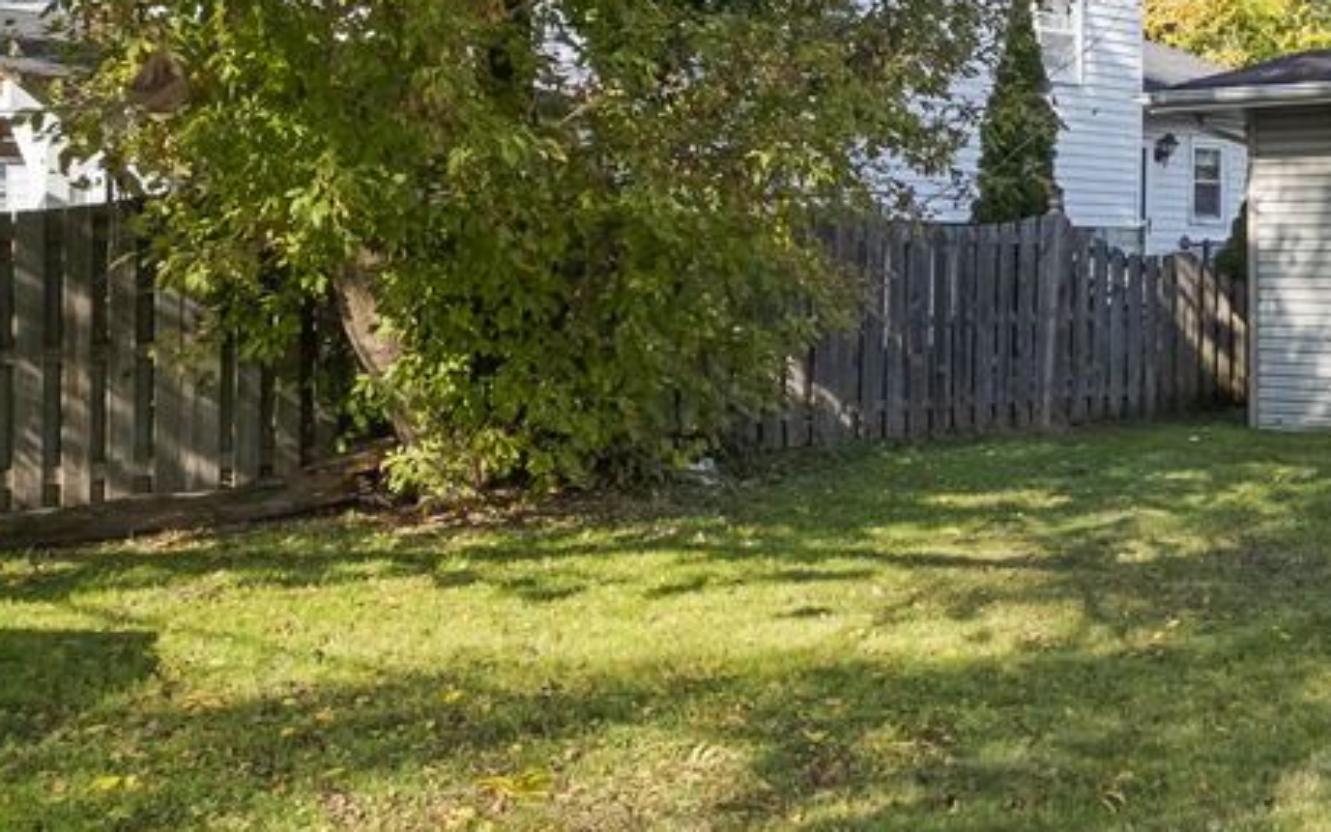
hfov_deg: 36.3
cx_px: 1056
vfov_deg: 23.9
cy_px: 273
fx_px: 1959
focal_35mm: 54
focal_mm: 10
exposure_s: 1/320
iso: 320
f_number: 8
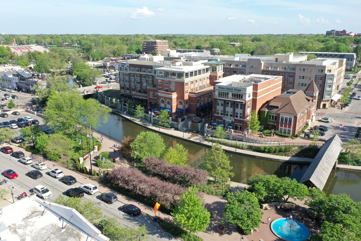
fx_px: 281
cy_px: 120
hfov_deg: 65.5
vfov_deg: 46.4
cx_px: 180
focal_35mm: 28
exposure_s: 1/320
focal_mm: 10.26
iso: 100
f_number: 5
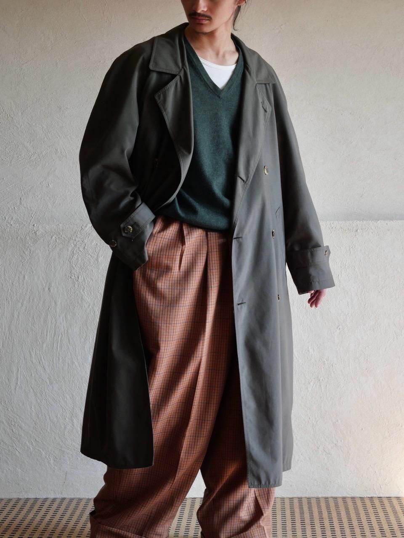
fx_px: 1183
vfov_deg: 25.7
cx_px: 202
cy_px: 269
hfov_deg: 19.4
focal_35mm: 76
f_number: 3.9
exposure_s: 1/100
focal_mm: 38
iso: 800
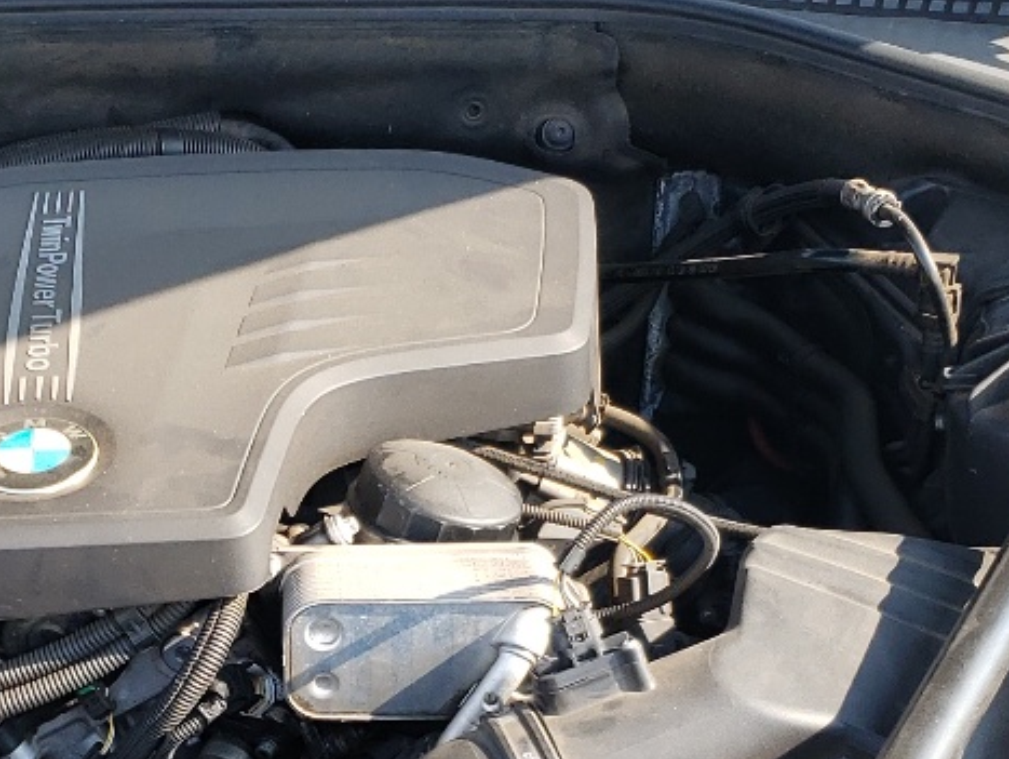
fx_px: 2596
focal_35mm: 89
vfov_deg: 16.3
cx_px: 212
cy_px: 761
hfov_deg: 21.7
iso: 50
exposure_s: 1/526
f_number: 1.5
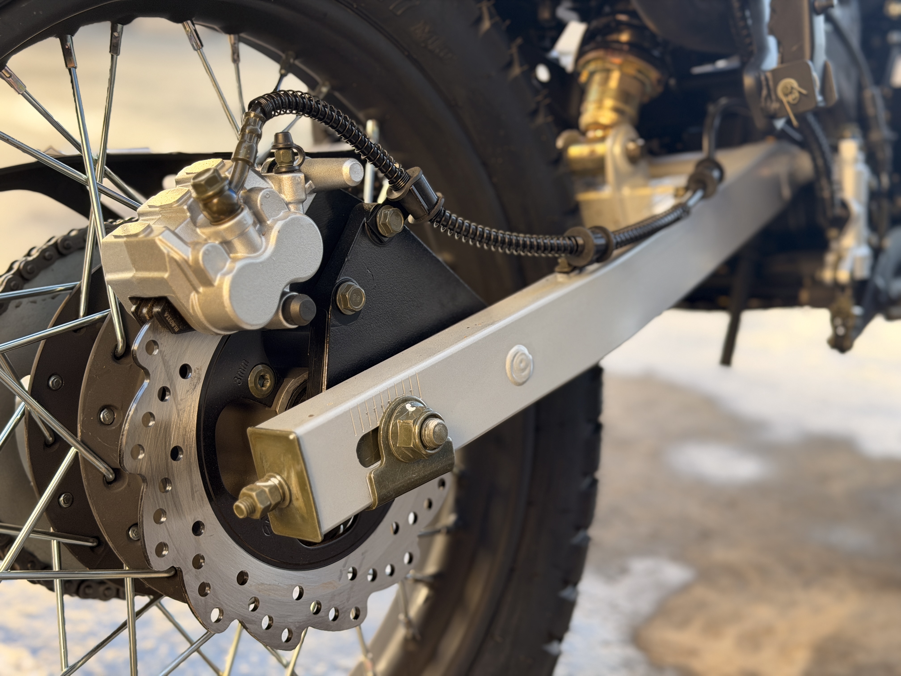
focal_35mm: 48
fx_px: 1249
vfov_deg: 30.3
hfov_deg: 39.7
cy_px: 338
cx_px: 450
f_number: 1.78
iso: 64
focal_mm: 6.76
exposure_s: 1/195
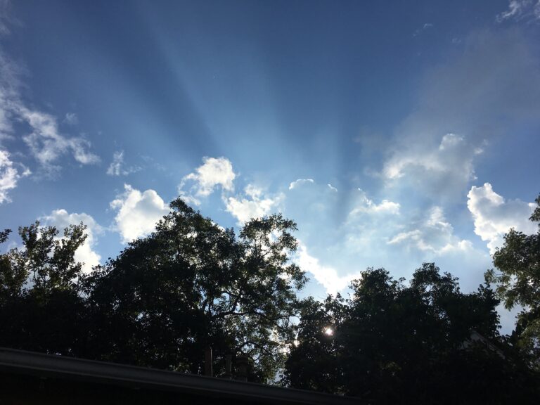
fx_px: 452
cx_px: 270
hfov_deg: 61.7
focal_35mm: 29
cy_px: 202
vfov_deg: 48.2
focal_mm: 4.15
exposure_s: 1/4525
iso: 25
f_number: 2.2
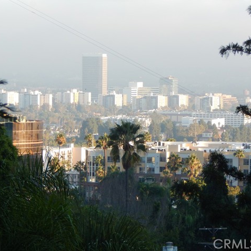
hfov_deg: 6.4
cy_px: 125
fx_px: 2256
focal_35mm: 275
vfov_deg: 6.4
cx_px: 138
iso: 125
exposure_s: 1/100
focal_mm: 41.7
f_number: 5.6
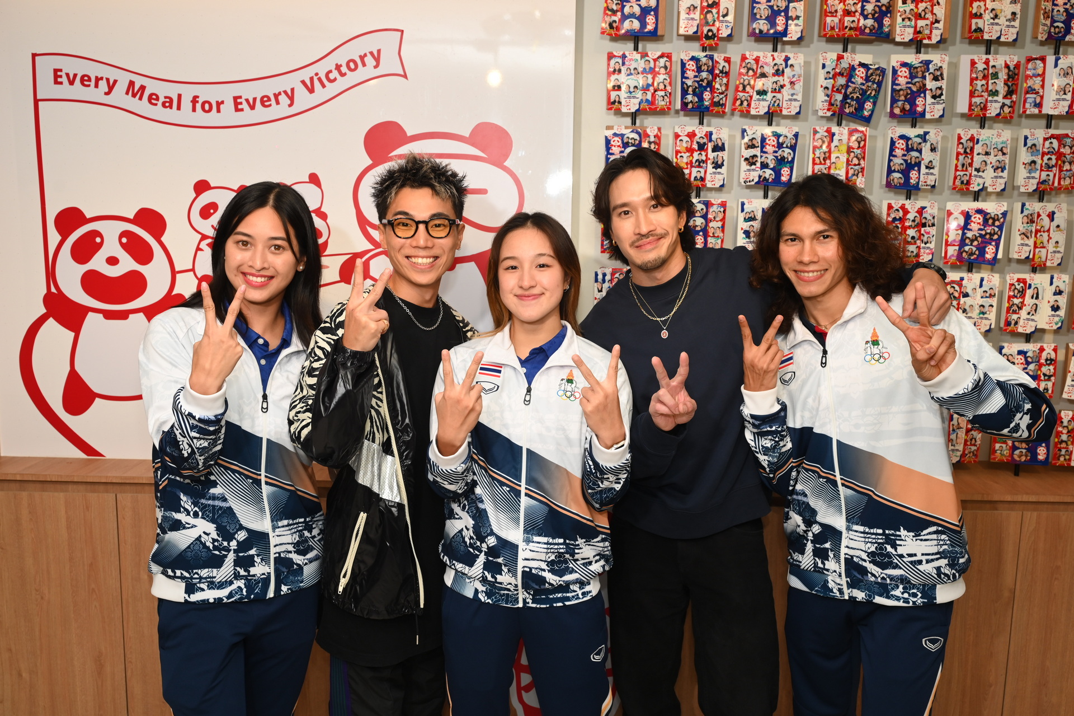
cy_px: 358
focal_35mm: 30
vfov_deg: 42.9
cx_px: 537
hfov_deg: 61.1
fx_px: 910
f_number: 6.3
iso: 400
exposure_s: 1/320
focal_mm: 30.5
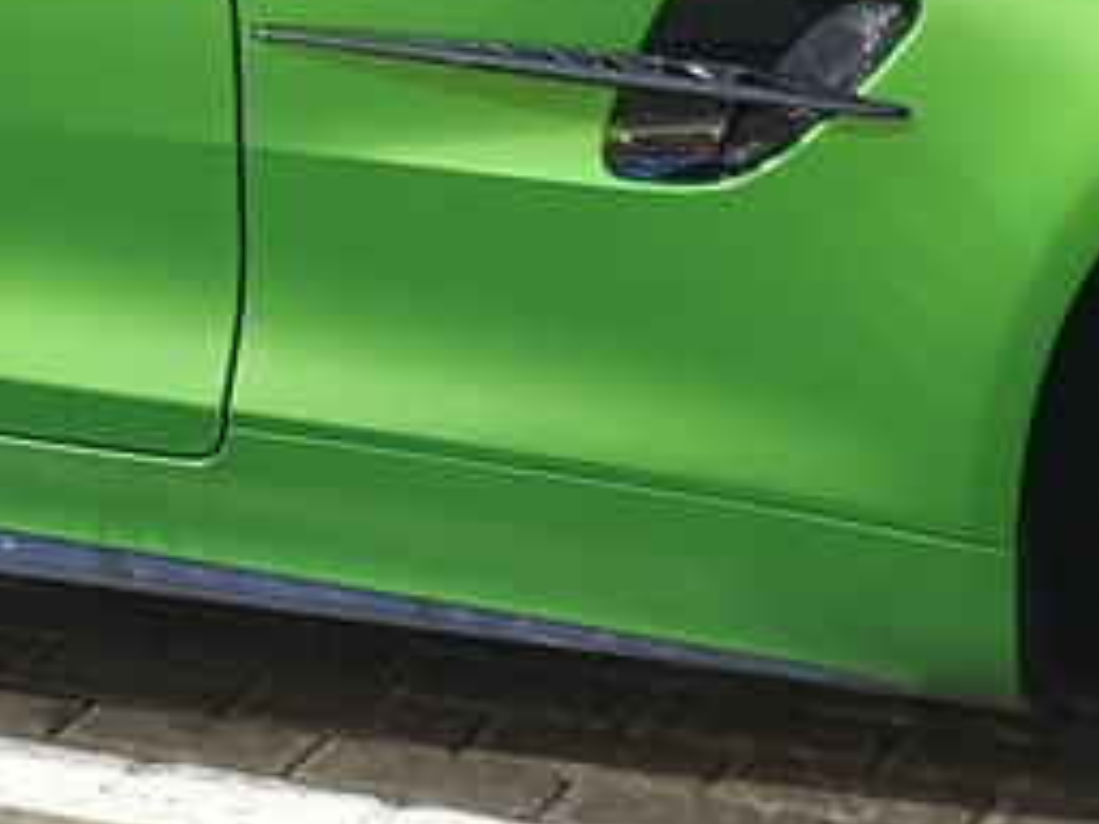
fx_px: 5173
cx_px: -108
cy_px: -65
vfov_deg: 9.0
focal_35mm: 163
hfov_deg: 11.9
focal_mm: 4.3
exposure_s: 1/17
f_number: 1.5
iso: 320
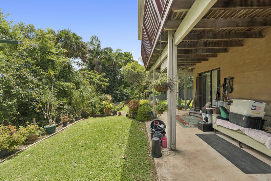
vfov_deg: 72.0
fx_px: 124
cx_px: 136
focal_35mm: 16
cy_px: 90
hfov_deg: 95.0
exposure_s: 1/400
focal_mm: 16.5
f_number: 9
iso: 800
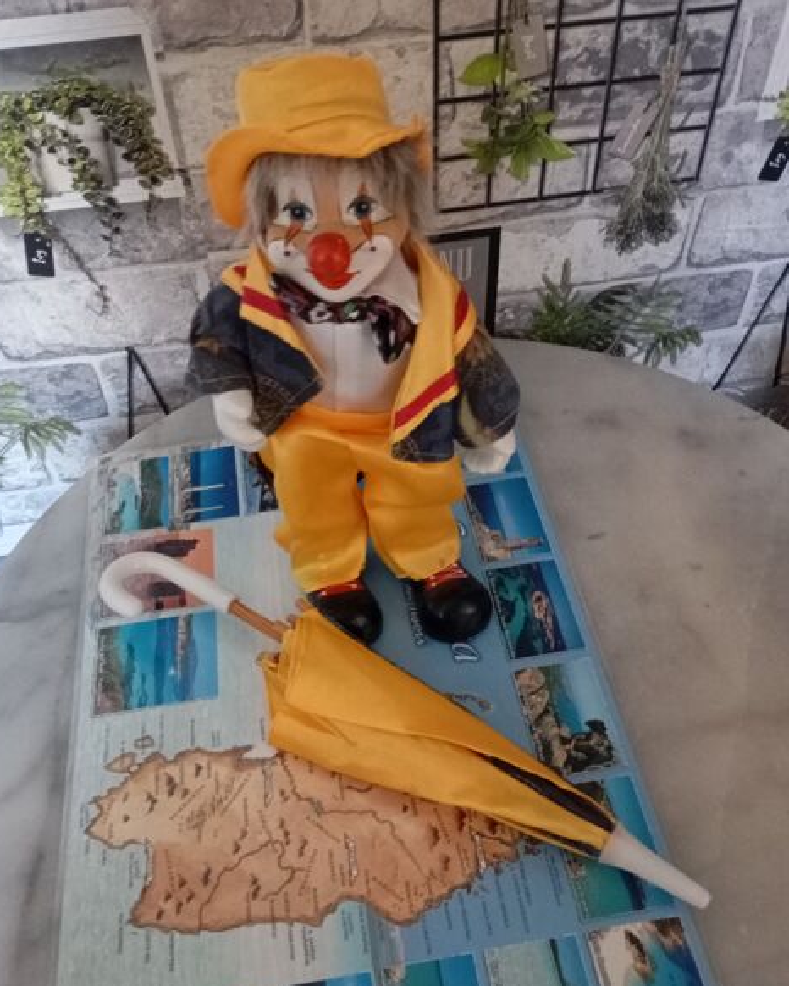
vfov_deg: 58.7
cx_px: 384
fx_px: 875
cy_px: 535
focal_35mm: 30
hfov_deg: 48.5
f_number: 1.8
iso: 2725
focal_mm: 4.27
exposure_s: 1/20
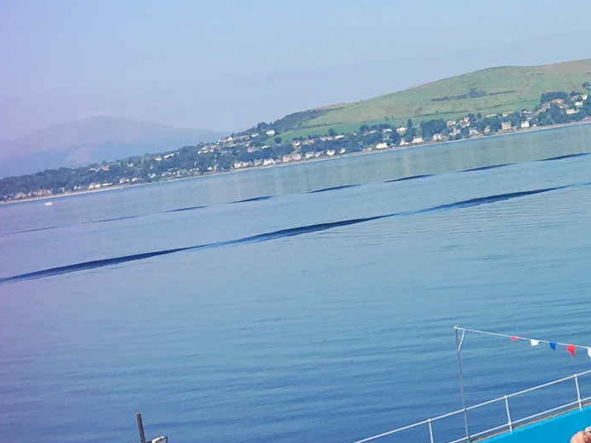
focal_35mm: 85
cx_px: 747
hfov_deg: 21.1
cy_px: 134
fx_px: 1451
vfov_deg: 17.3
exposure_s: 1/1789
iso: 25
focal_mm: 4.15
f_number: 2.2
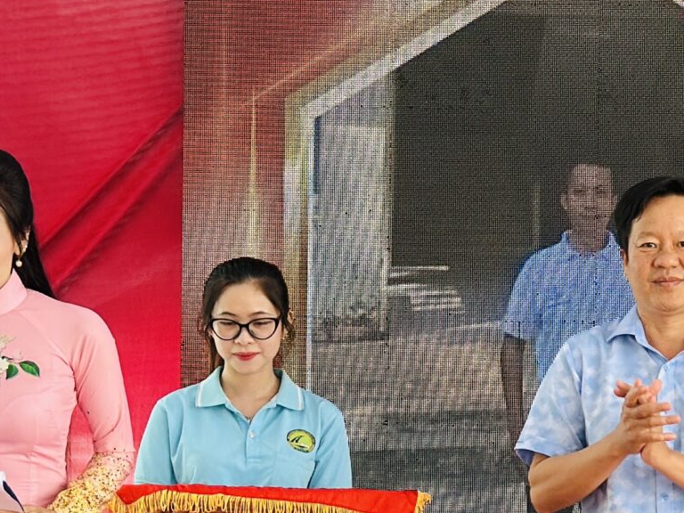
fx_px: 3162
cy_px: 615
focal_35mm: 160
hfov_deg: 11.9
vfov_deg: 9.2
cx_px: 973
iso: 80
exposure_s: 1/193
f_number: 1.78
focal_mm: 6.86
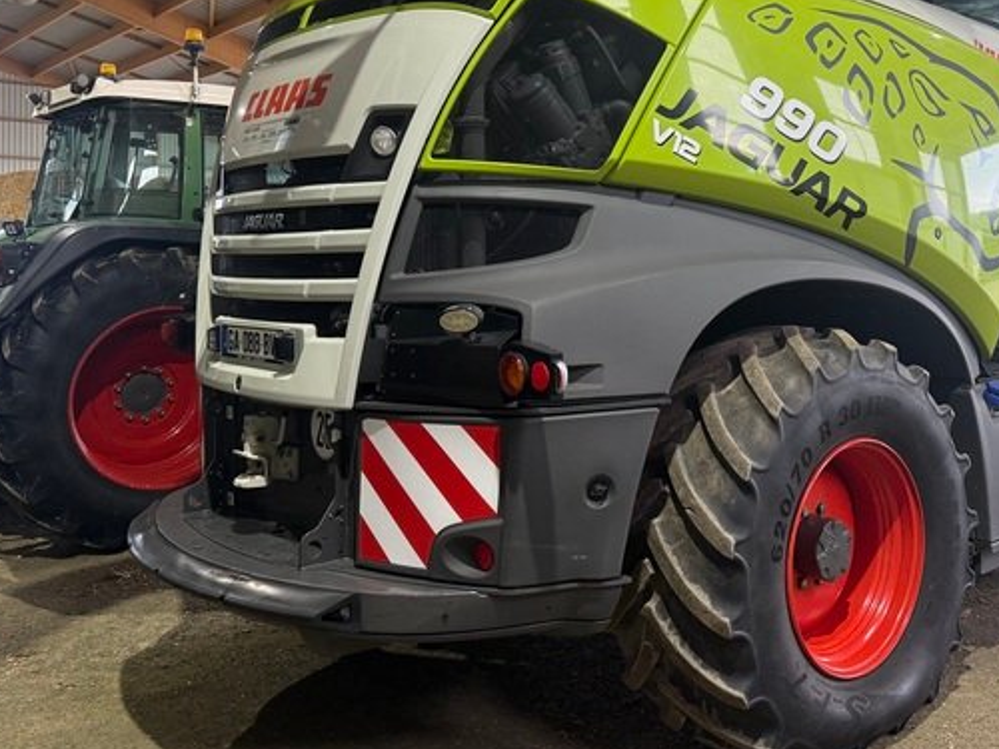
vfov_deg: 39.1
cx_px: 655
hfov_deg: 50.5
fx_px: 1039
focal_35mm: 36
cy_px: 237
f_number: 1.78
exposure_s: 1/100
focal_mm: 6.76
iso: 200
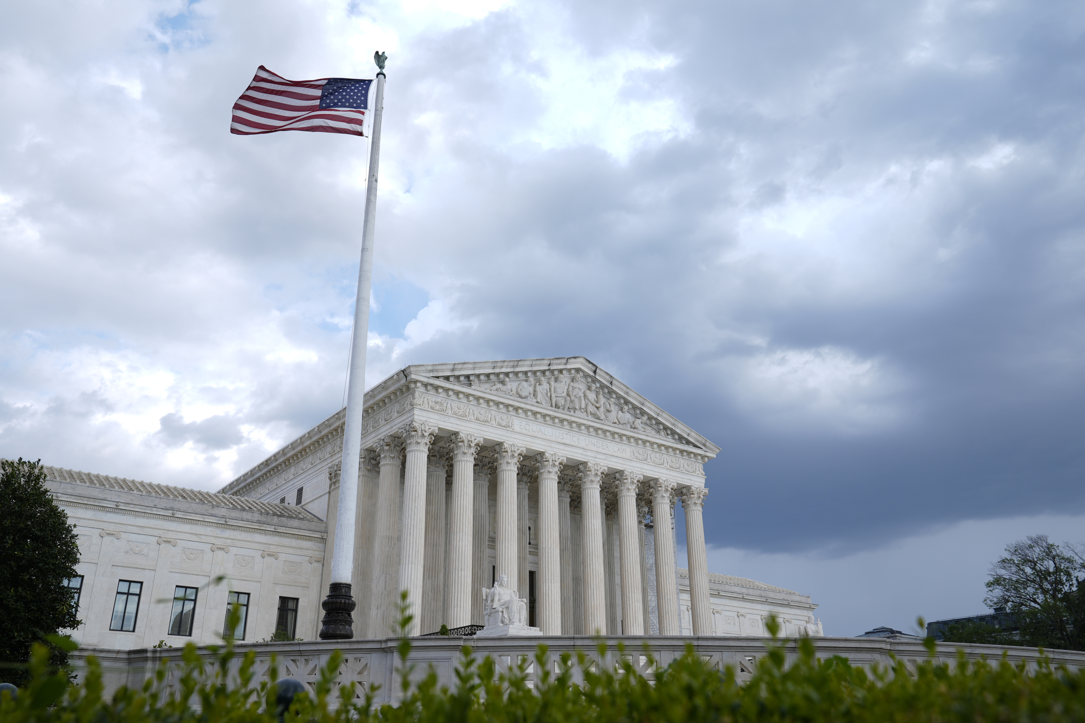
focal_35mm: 28
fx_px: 844
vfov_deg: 46.4
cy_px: 362
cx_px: 542
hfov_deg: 65.5
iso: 200
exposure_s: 1/640
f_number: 5.6
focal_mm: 28
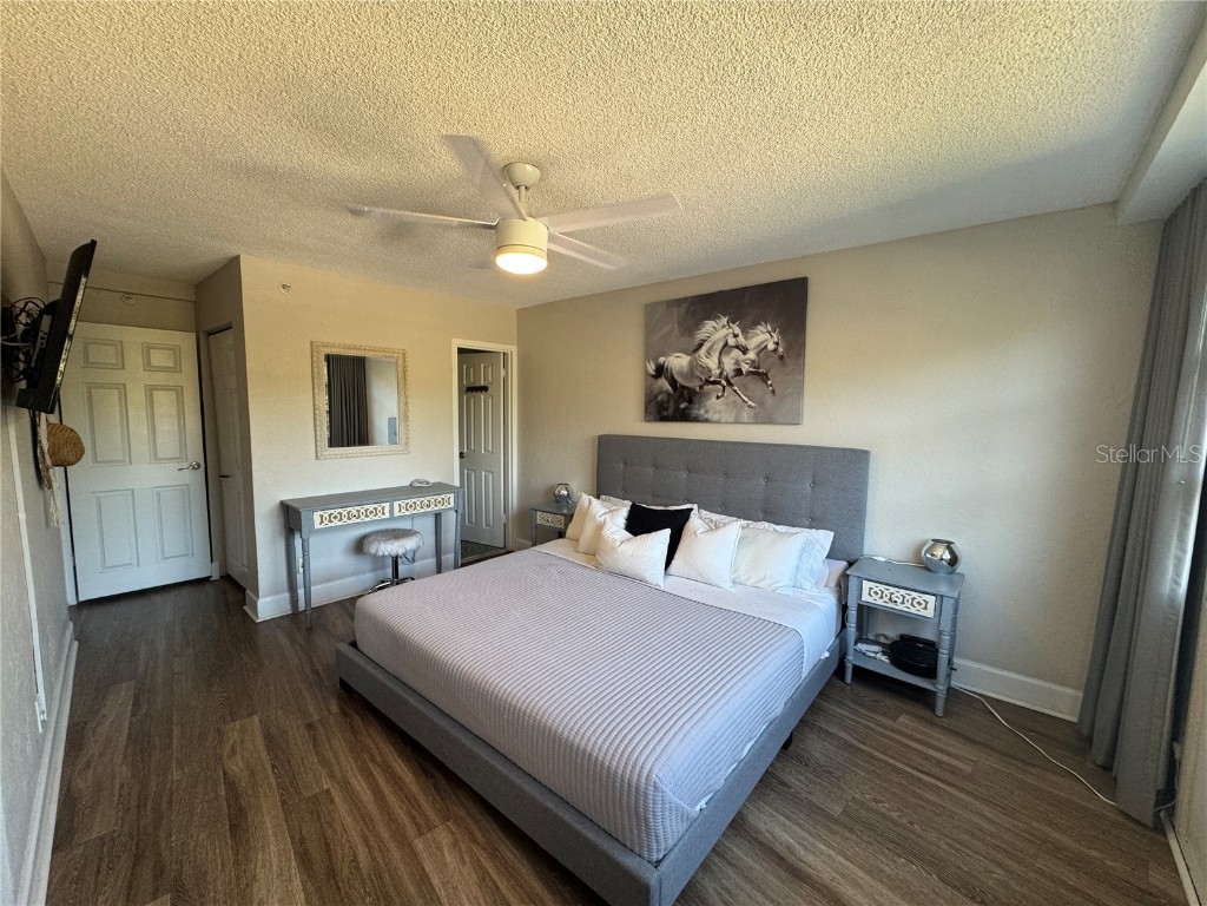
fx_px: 488
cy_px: 453
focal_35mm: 14
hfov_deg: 102.1
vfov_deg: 85.7
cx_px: 604
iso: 160
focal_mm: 2.22
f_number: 2.2
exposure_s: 1/120
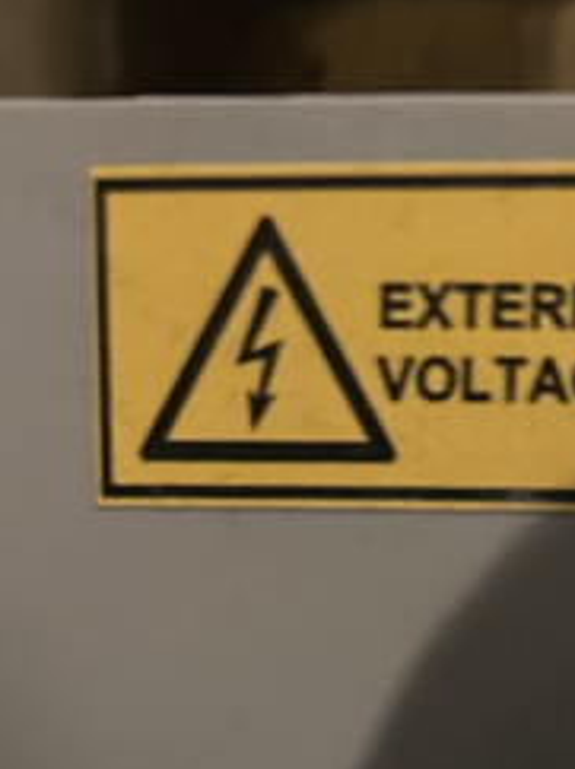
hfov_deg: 17.1
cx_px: 391
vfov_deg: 19.2
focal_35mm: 86
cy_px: 1239
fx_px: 1908
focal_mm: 5.7
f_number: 1.5
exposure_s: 1/30
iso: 1000
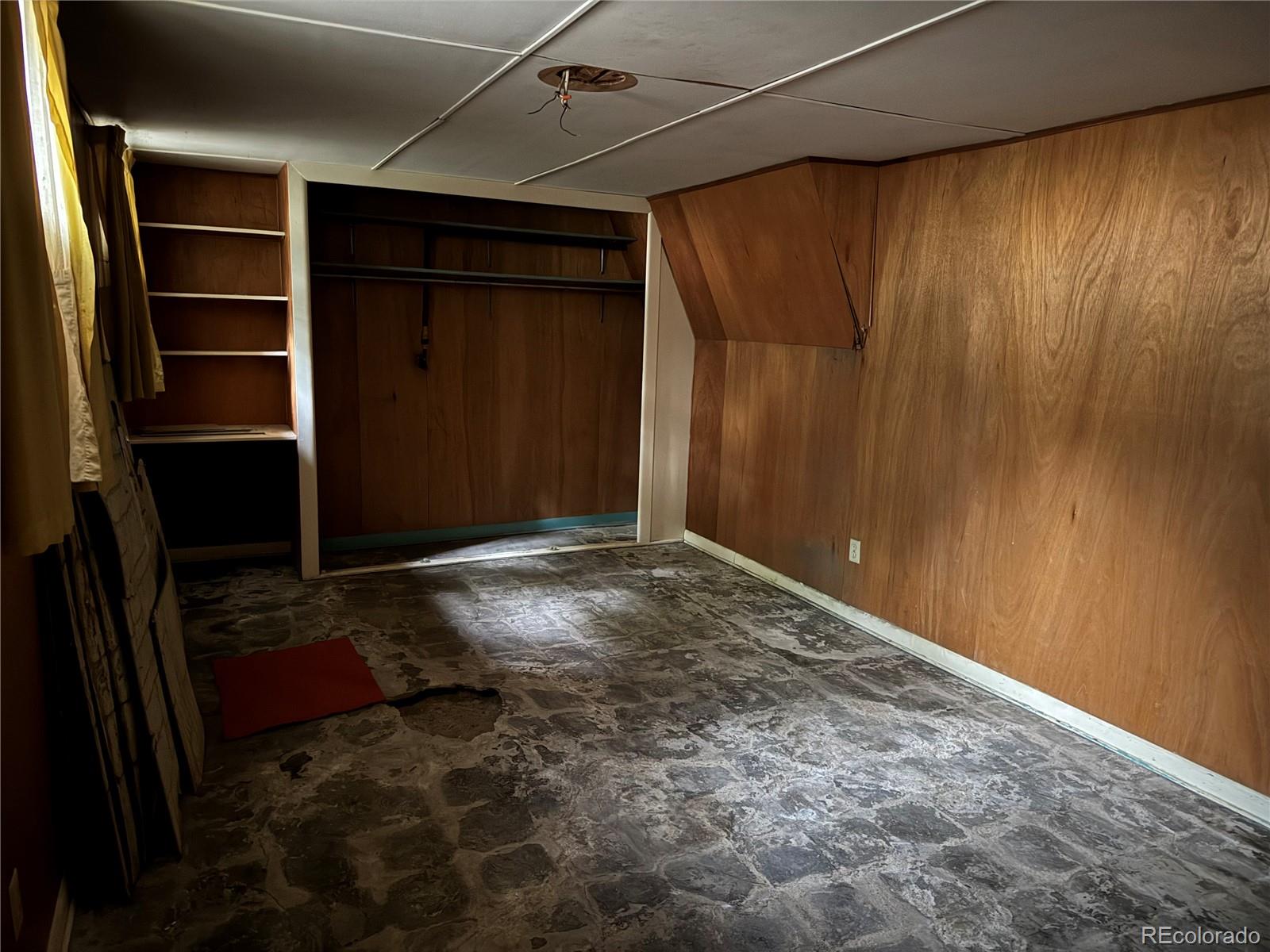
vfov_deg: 56.8
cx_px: 635
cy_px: 476
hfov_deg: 71.6
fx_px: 881
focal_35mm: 24
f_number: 1.78
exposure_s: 1/9
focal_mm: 6.76
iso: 2000
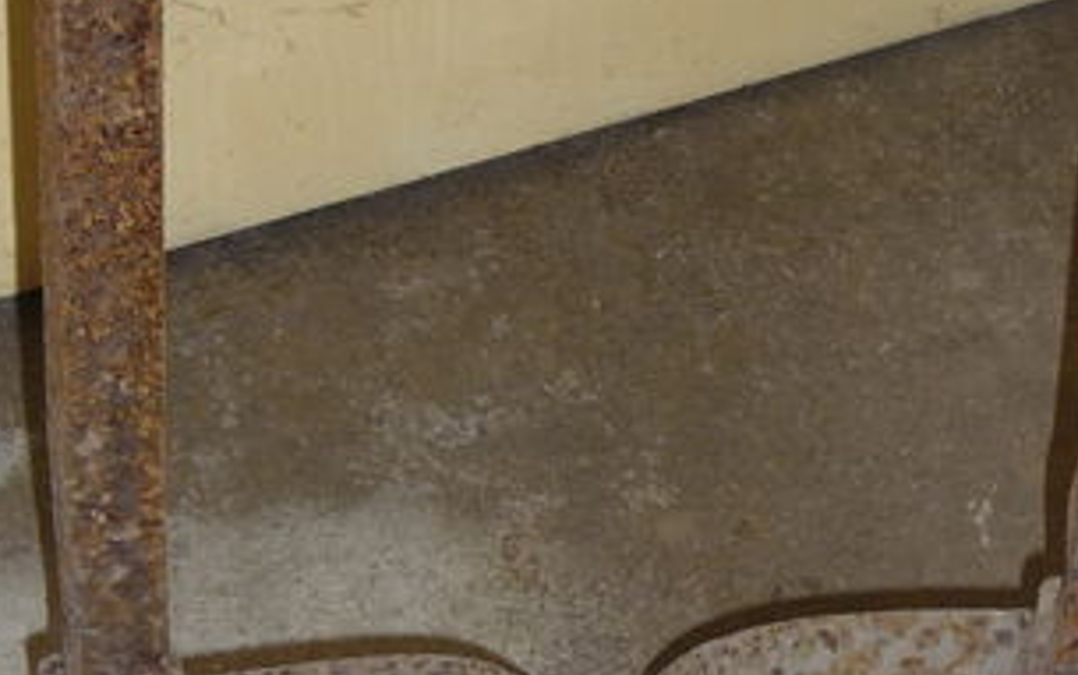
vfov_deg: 10.9
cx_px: 852
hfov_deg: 17.5
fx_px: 3469
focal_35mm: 118
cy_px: 781
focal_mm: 5.6
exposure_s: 1/30
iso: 100
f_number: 3.6
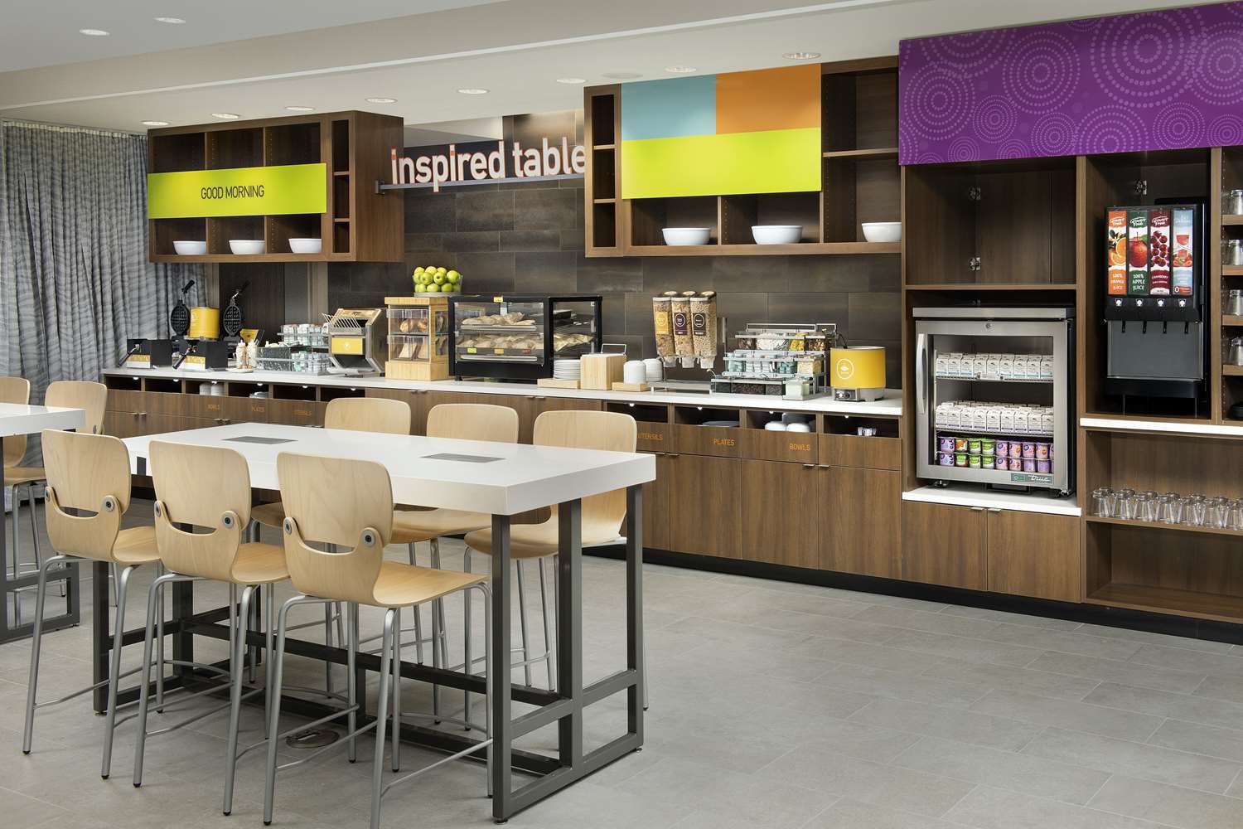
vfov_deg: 35.1
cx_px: 622
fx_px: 1312
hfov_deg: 50.7
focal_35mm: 38
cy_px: 414
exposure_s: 1/125
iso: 400
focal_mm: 38
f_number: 11
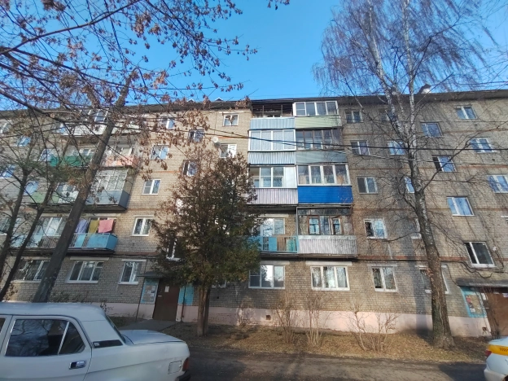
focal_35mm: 16
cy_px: 190
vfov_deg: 78.1
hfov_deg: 94.5
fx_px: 235
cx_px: 254
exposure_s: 1/288
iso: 100
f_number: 2.2
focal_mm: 1.68
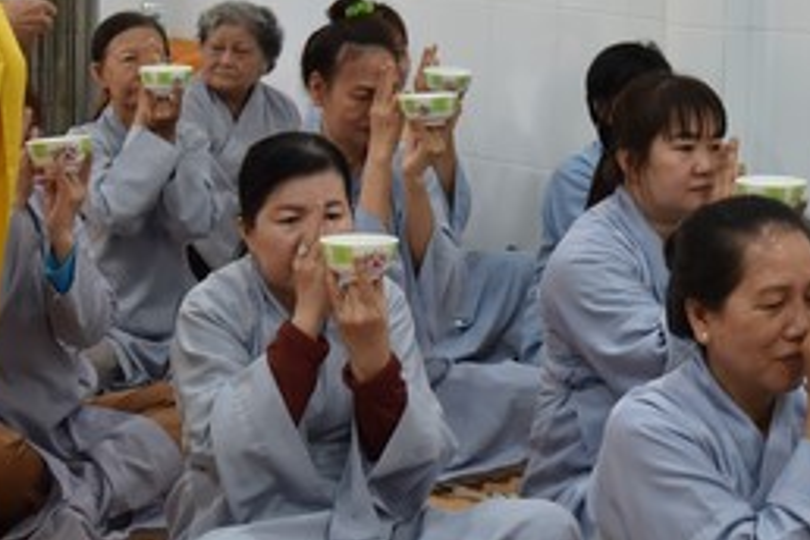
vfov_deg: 12.2
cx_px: 546
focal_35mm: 111
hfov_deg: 18.4
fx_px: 2497
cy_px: 19
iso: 1600
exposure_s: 1/160
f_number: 6.3
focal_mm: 44
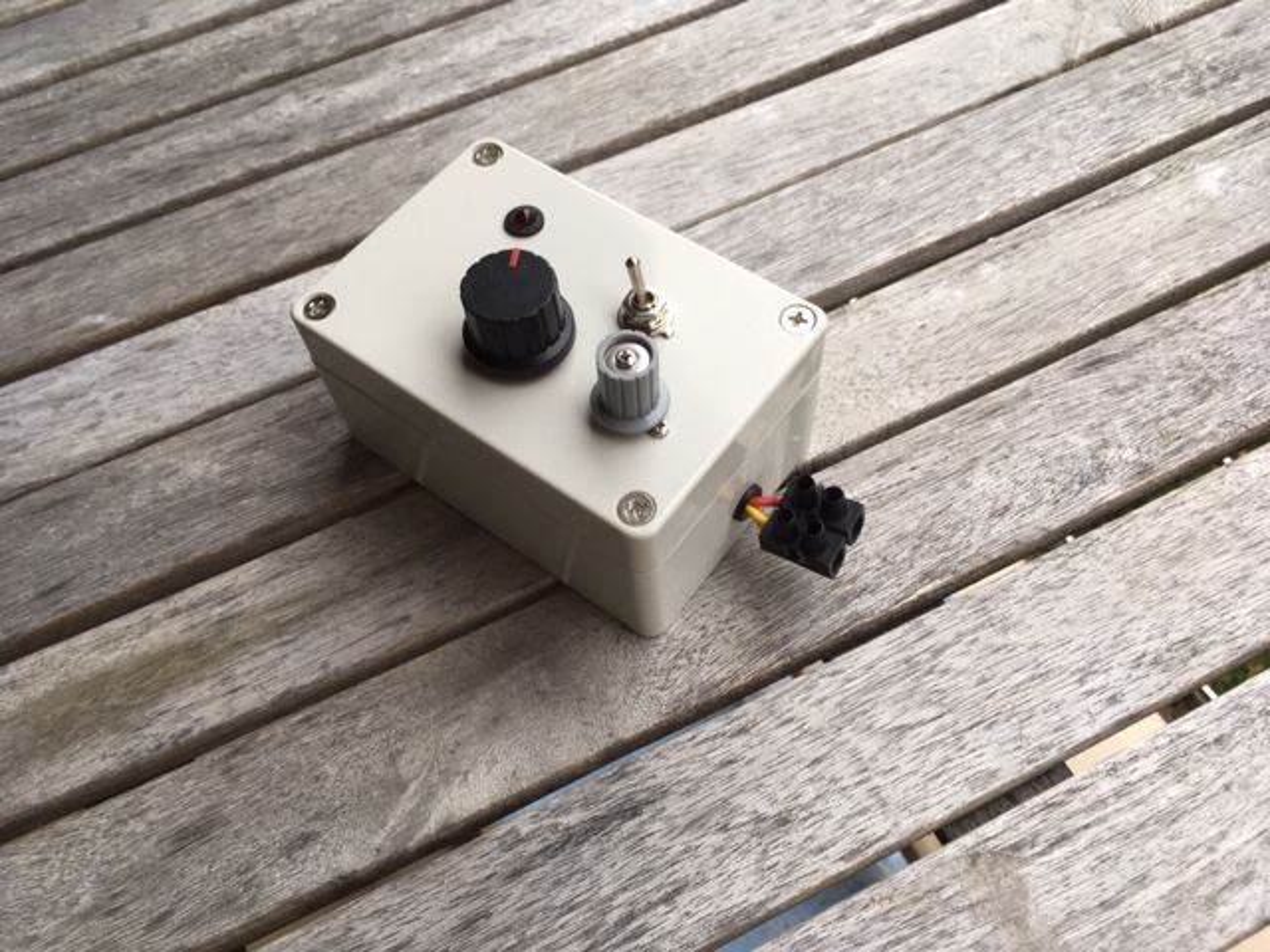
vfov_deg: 48.2
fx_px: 1064
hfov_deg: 61.7
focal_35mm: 29
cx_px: 635
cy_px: 476
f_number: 2.2
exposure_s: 1/50
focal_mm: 4.15
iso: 32
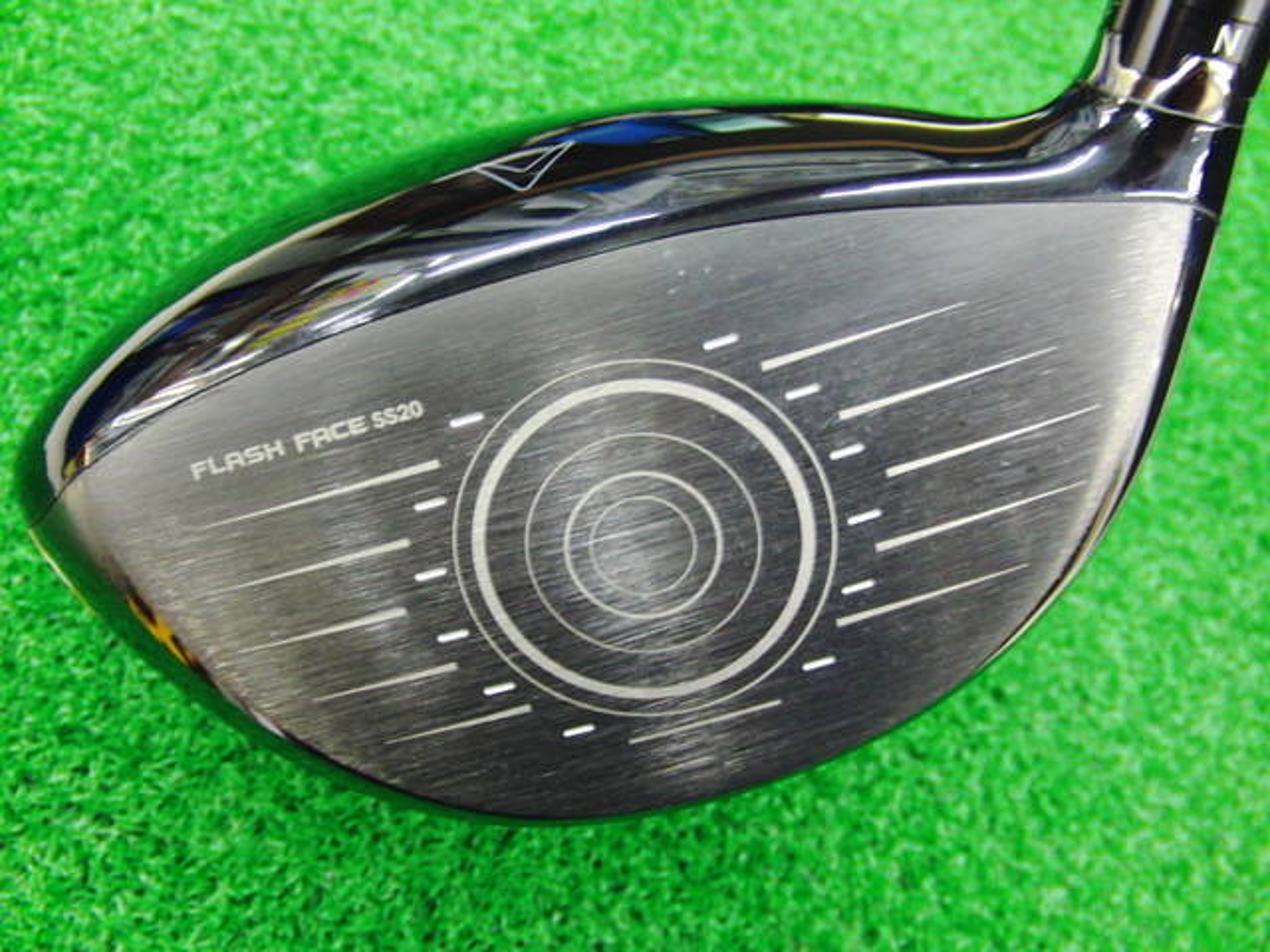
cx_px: 635
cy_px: 476
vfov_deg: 38.7
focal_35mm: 37
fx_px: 1357
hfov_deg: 50.1
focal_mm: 6.42
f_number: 3.6
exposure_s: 1/13
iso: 400
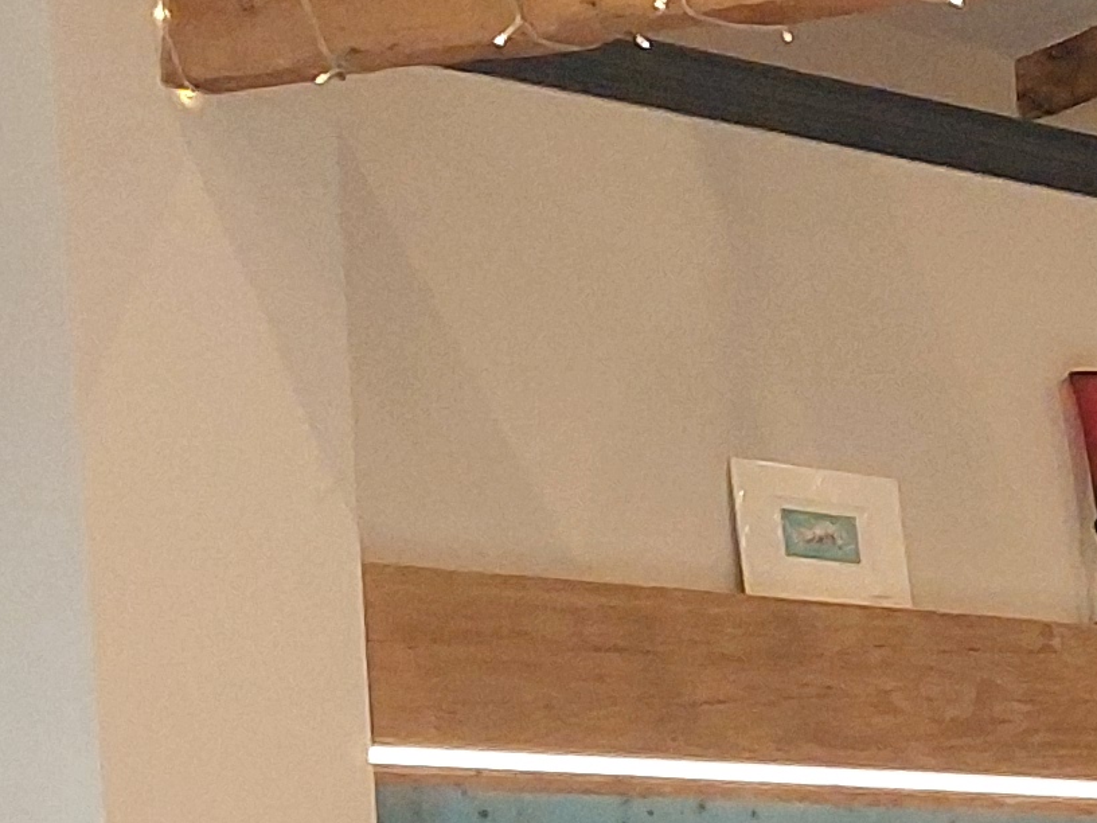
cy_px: 1482
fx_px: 4310
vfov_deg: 10.3
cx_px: 2462
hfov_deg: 12.2
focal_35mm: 136
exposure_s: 1/120
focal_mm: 5.23
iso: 250
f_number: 1.8
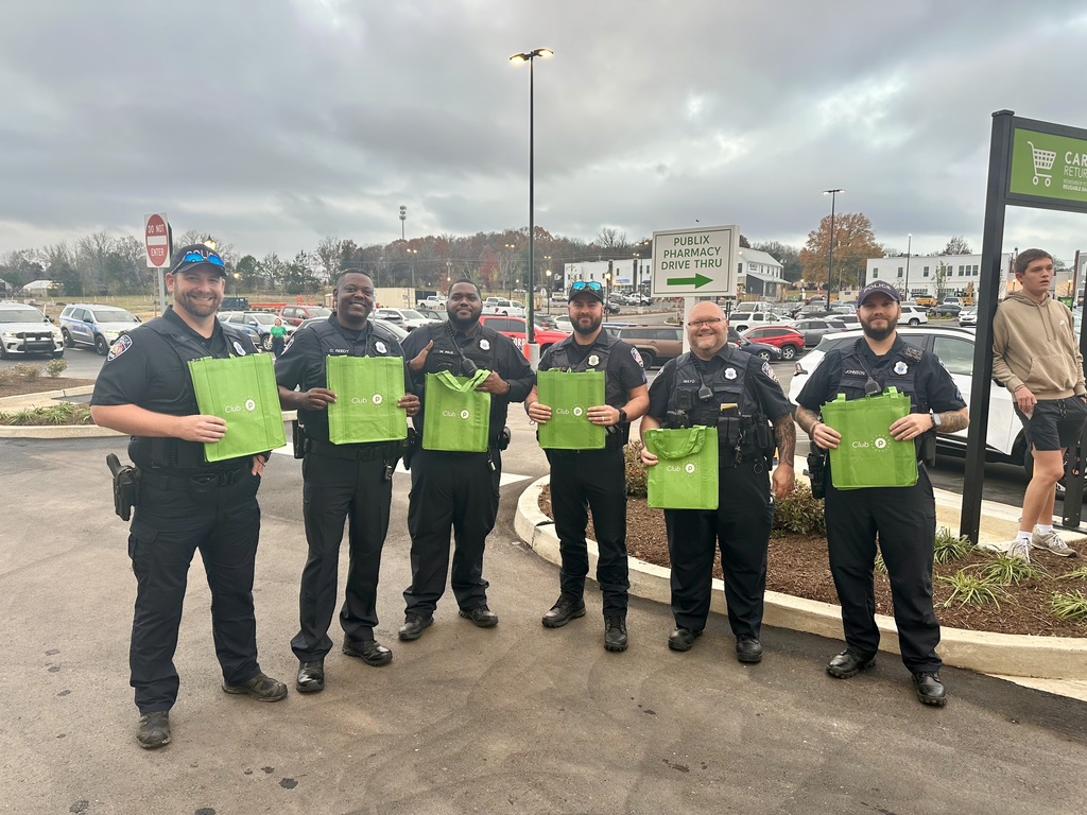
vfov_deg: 56.8
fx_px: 754
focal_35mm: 24
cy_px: 408
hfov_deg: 71.6
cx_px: 544
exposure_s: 1/121
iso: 80
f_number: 1.78
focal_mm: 6.86
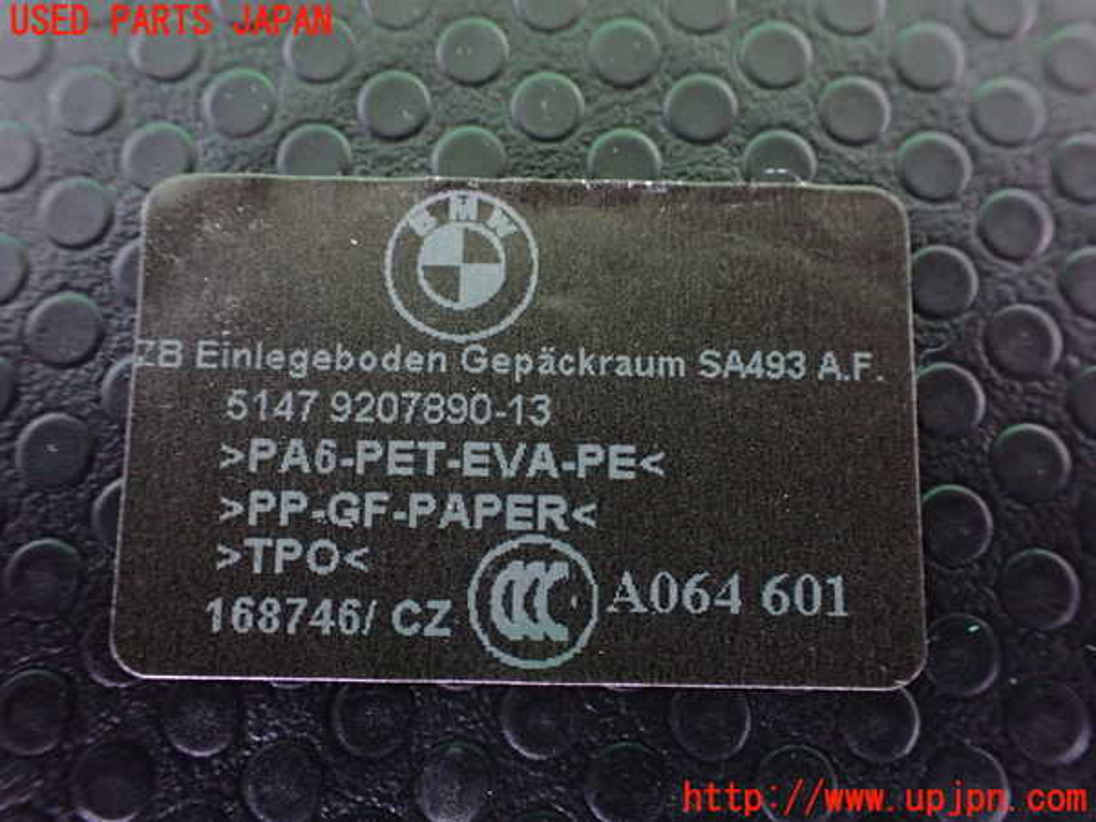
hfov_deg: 60.0
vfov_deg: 46.8
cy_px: 411
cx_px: 548
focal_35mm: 30
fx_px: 950
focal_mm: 5.4
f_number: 2.3
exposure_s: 1/30
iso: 800
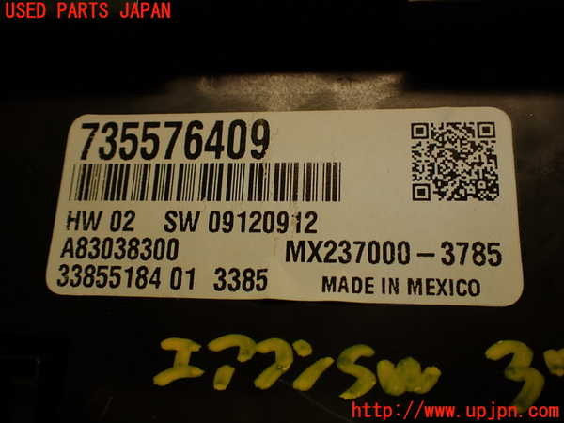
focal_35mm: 32
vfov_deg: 44.2
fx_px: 521
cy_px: 212
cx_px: 282
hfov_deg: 56.8
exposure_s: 1/60
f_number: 2.4
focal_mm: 5.79
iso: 125
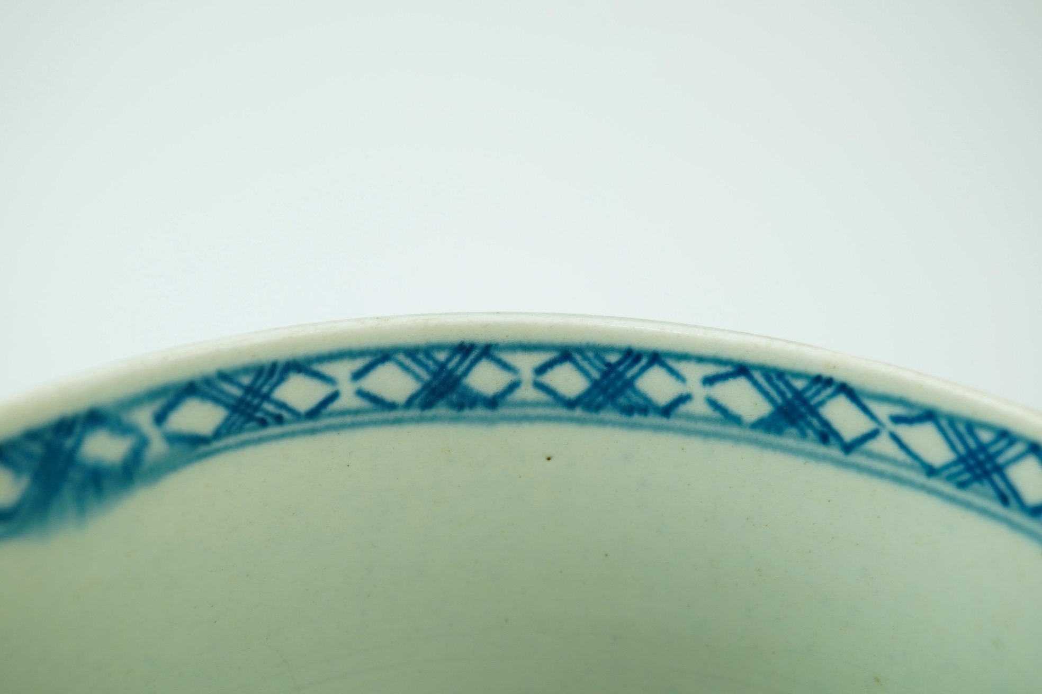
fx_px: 1302
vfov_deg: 29.9
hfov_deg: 43.6
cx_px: 521
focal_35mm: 45
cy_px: 347
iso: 640
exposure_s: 1/50
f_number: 10
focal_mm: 30
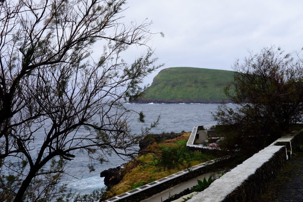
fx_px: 446
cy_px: 101
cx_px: 152
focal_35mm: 53
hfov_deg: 37.5
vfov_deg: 25.5
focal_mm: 35
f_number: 13
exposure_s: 1/180
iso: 640
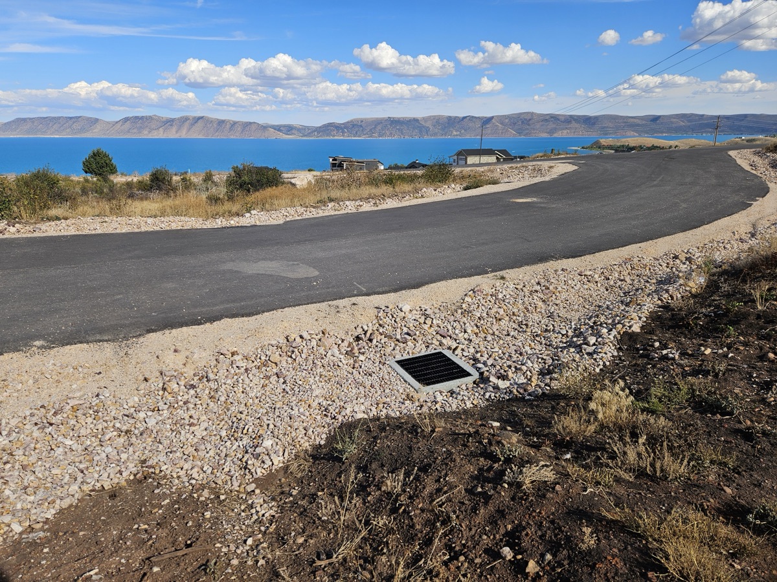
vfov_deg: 58.9
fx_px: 516
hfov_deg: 73.9
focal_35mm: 23
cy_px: 291
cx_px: 388
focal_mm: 5.4
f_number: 1.8
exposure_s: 1/2145
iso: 25
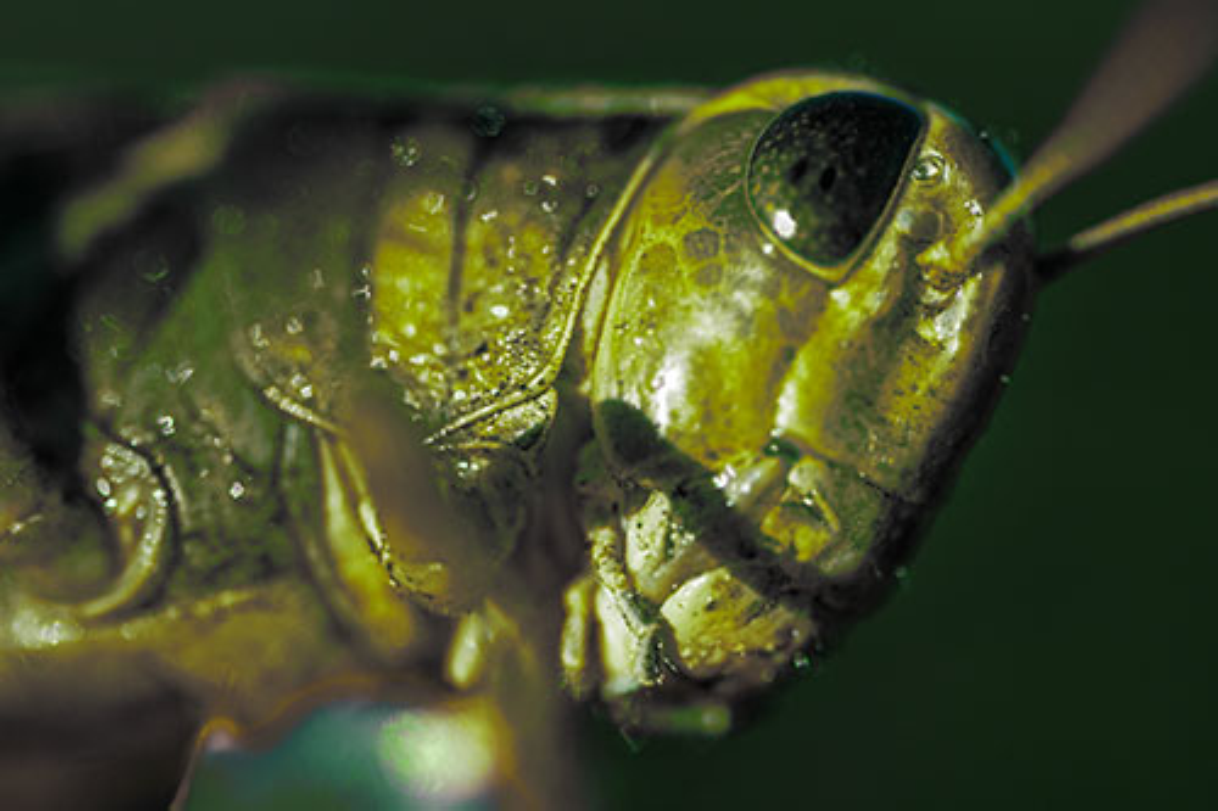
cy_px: 406
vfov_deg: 6.5
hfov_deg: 9.8
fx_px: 7102
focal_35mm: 210
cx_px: 609
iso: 280
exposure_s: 1/250
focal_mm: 210
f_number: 11
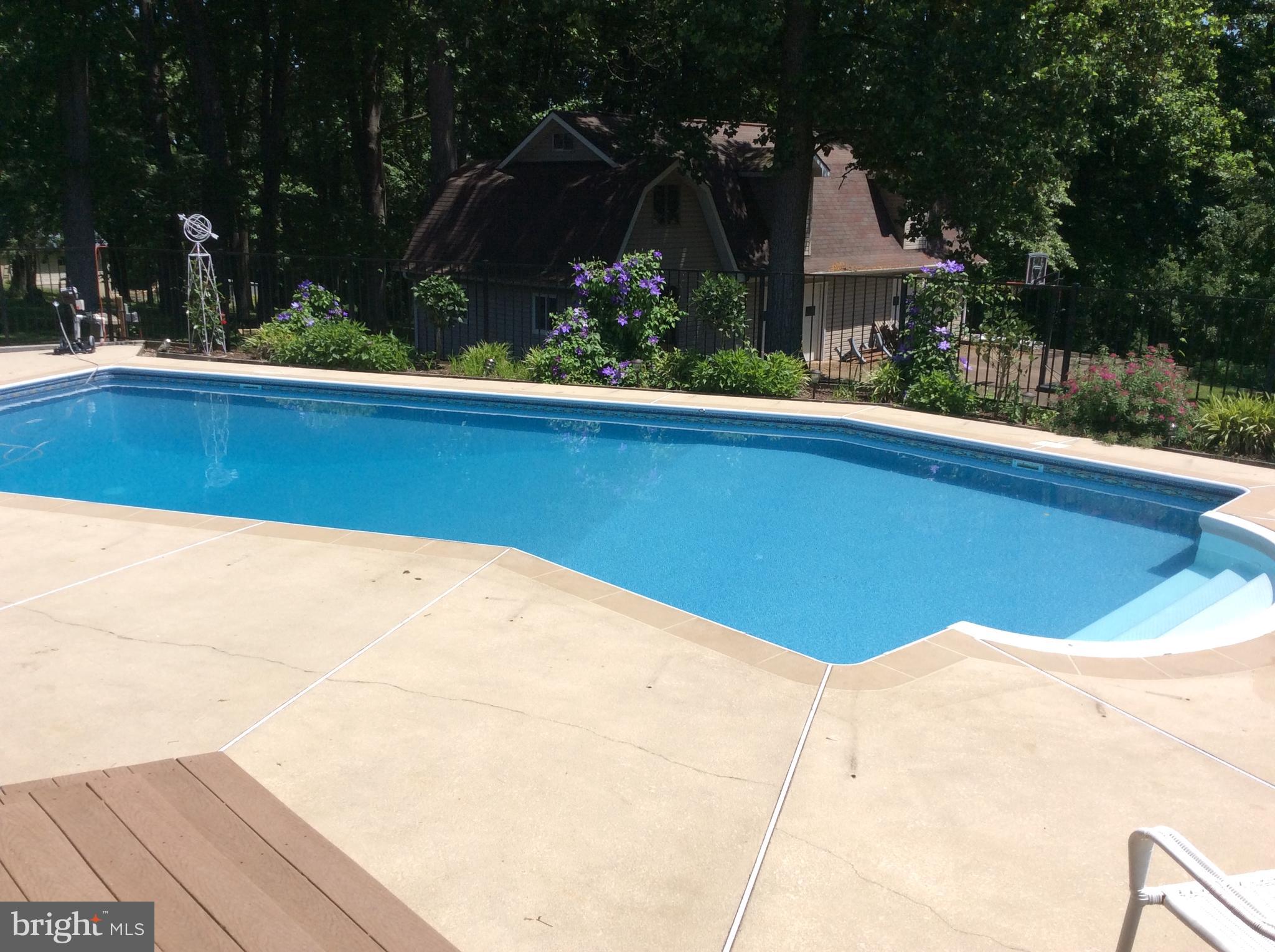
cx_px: 638
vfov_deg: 44.0
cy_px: 476
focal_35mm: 32
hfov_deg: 56.9
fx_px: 1177
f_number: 2.4
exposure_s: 1/1733
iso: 32
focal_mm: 3.3
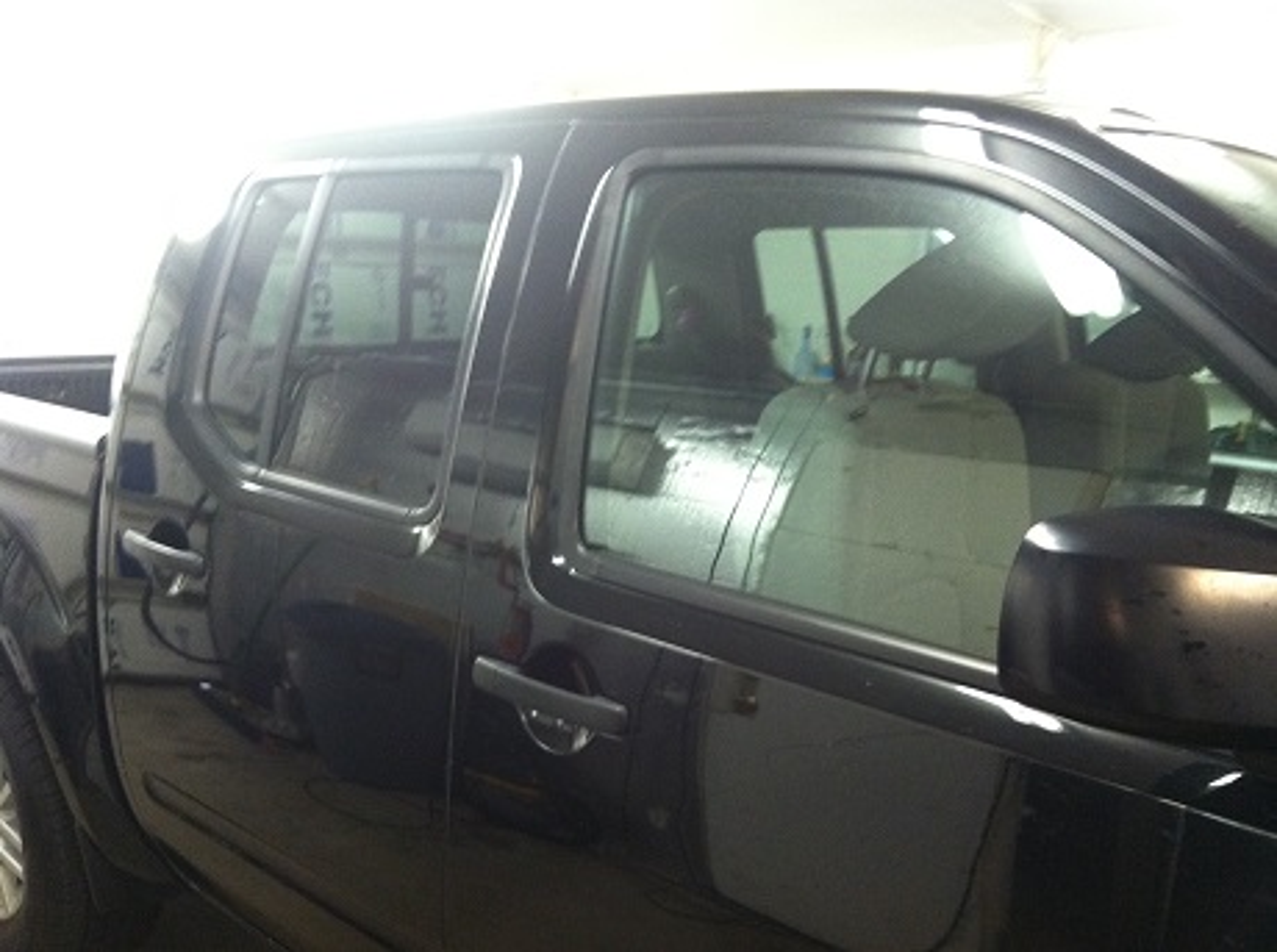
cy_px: 476
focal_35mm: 35
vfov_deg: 40.6
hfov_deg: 52.7
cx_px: 638
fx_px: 1288
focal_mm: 3.85
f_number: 2.8
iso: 250
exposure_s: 1/17
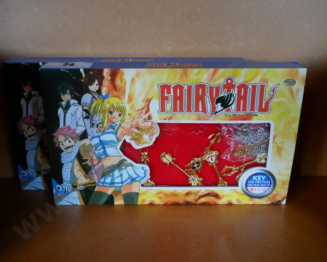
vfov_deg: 39.2
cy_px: 130
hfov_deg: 47.9
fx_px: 368
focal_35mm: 38
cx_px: 157
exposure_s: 1/60
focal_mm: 18
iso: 800
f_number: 3.9
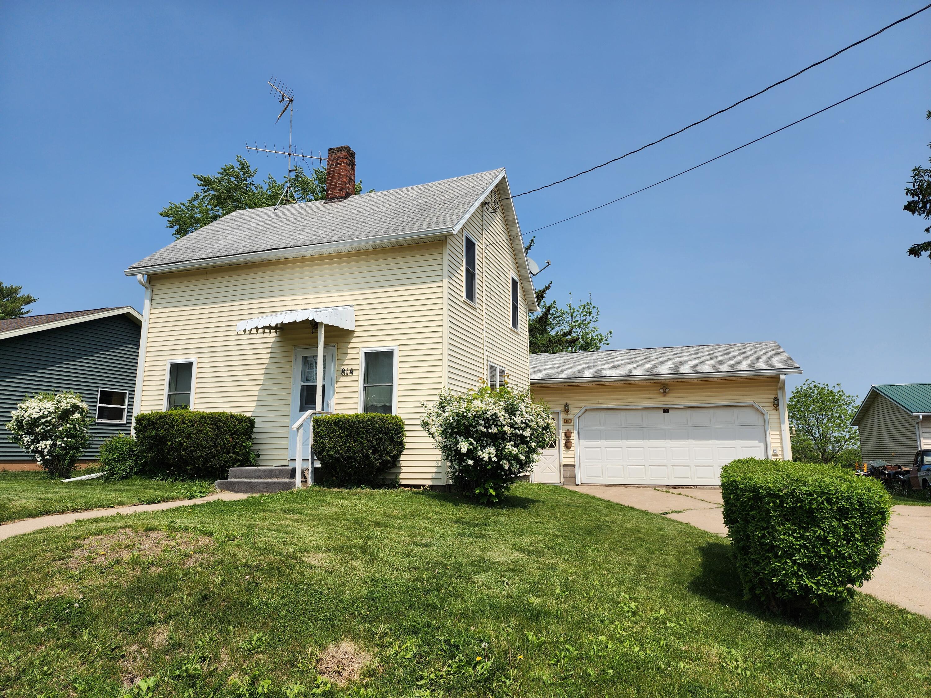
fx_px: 619
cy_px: 349
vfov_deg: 58.9
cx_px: 466
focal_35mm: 23
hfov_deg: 73.9
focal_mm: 6.4
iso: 12
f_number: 1.8
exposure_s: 1/1765
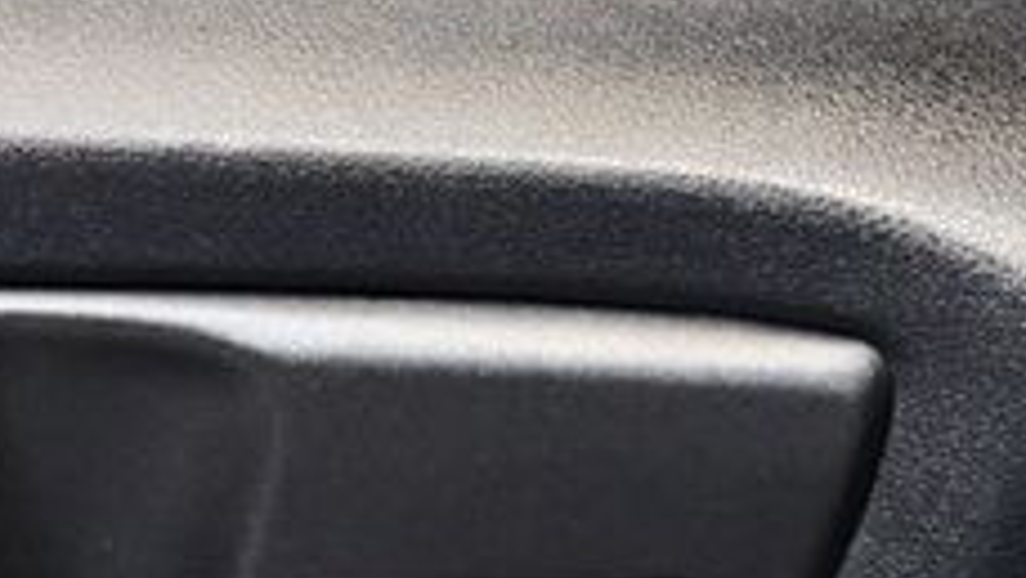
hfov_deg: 6.6
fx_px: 8790
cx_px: -318
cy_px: 547
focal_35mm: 323
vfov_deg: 3.8
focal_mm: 55
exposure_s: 1/60
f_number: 5.6
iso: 5600
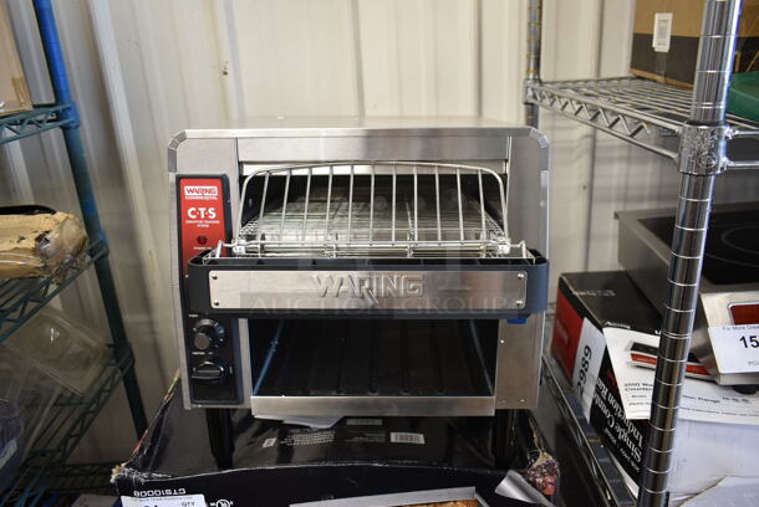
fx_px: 570
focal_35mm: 27
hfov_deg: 67.3
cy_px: 254
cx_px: 380
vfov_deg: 48.0
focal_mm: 18
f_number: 3.5
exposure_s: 1/30
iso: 400
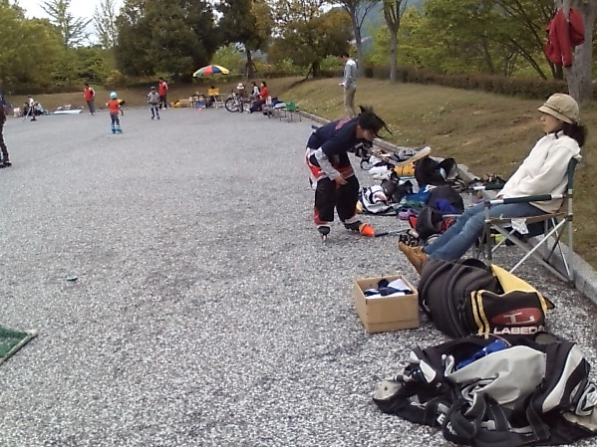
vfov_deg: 45.4
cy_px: 221
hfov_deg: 58.3
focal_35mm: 31
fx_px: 535
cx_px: 310
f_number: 3.5
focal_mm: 3.73
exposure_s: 1/526
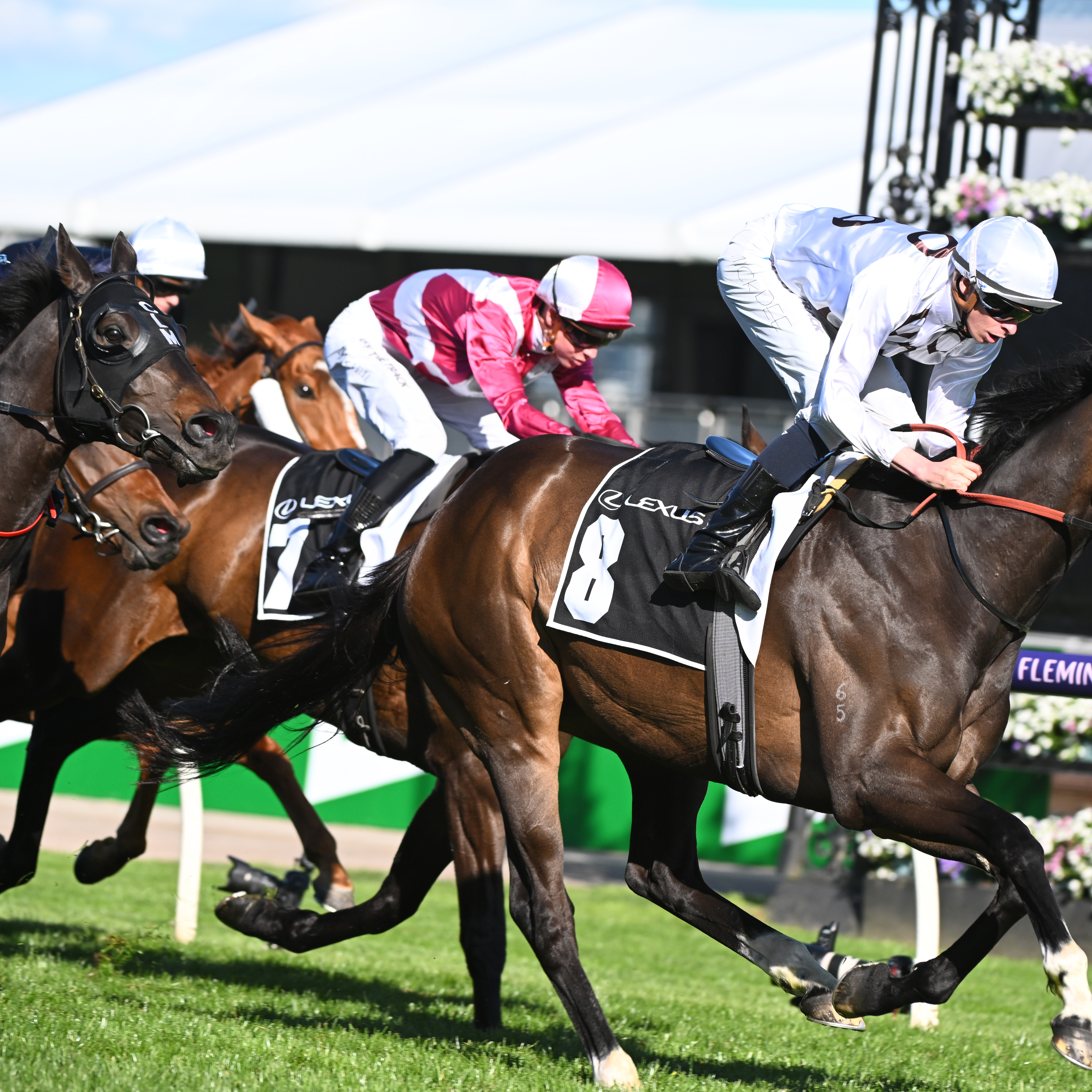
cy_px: 545
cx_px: 592
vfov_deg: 6.8
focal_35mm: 257
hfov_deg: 6.8
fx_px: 9172
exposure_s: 1/2000
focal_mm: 200
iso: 400
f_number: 5
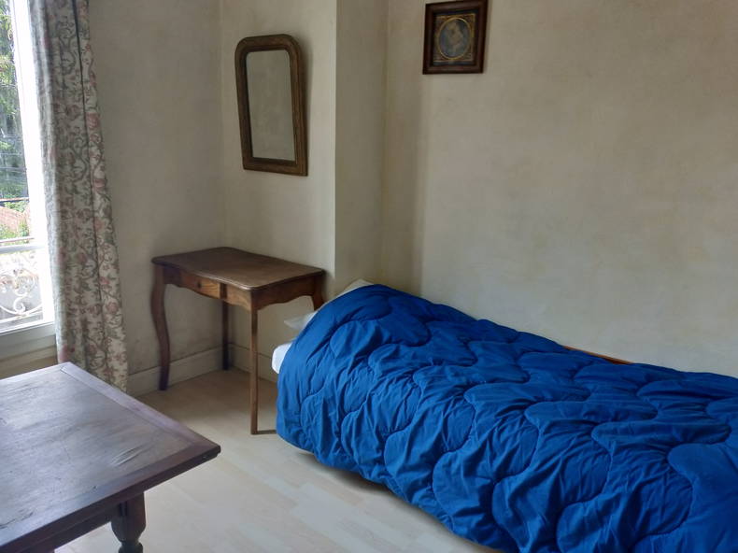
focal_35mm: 23
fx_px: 490
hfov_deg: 73.9
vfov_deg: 58.9
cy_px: 276
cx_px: 369
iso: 105
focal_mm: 3.99
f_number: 1.7
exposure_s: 1/100
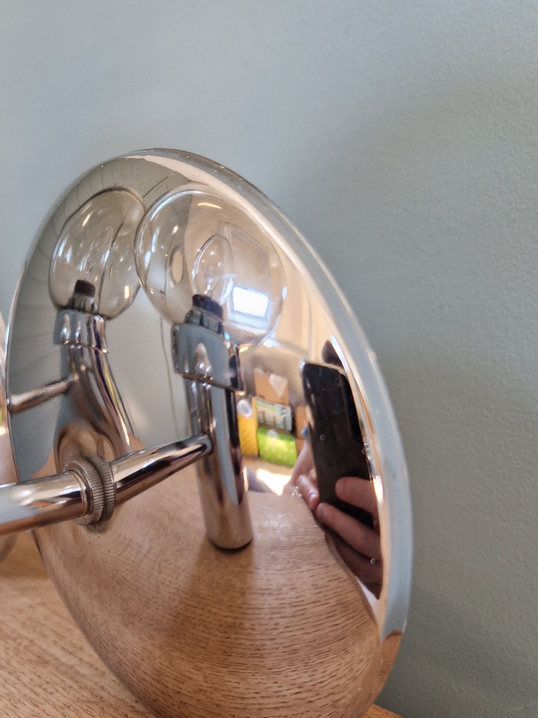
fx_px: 705
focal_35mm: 34
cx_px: 196
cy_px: 442
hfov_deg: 41.4
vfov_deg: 53.5
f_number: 1.8
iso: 160
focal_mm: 5.4
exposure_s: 1/100
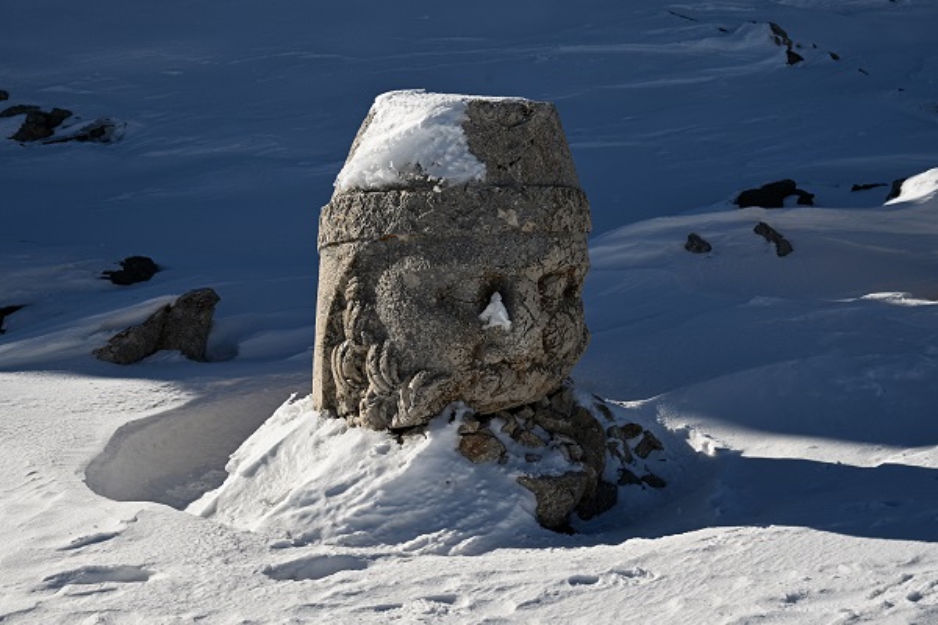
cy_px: 312
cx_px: 469
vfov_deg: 26.5
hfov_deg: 38.9
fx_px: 1329
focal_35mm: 51
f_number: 8
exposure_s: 1/1600
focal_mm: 51
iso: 200
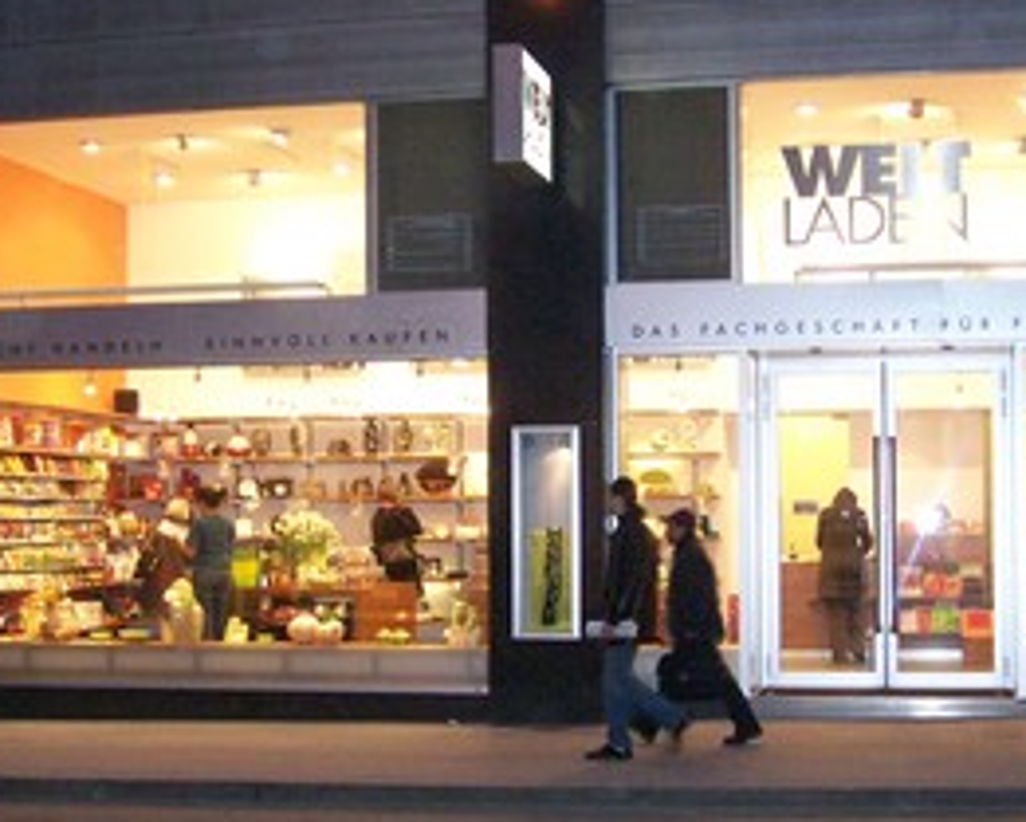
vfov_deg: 23.9
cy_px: 433
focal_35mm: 64
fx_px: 1944
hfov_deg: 29.6
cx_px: 511
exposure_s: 1/40
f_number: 2.8
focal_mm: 6.3
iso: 400
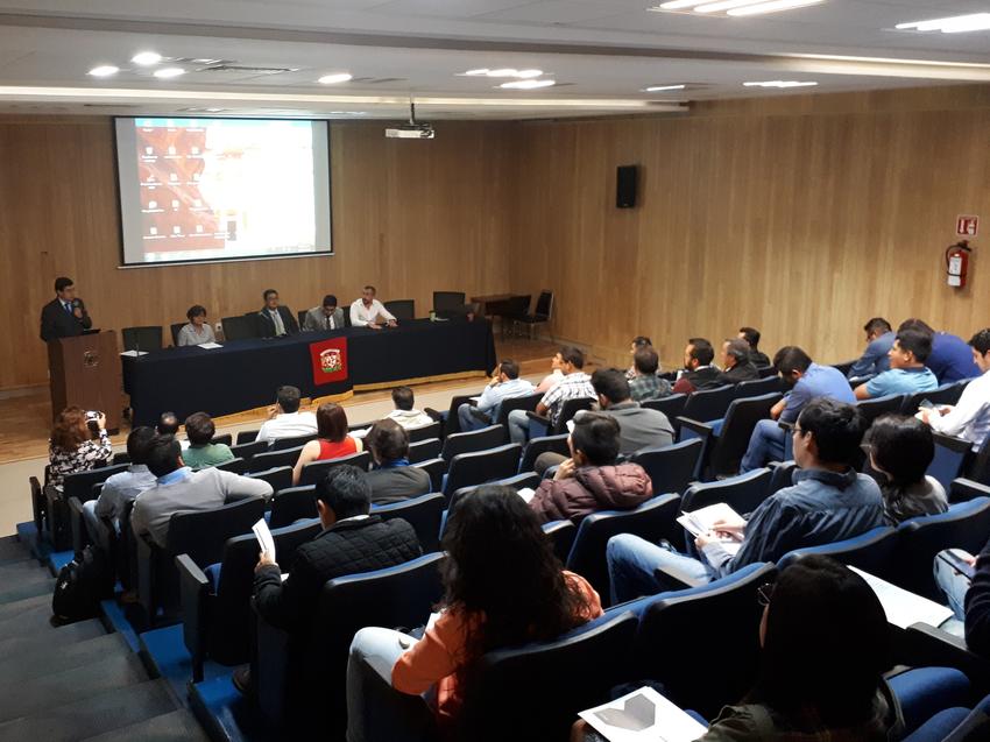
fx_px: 772
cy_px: 371
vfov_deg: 51.3
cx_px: 495
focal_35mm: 27
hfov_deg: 65.3
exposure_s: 1/15
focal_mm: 3.6
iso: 400
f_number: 1.9
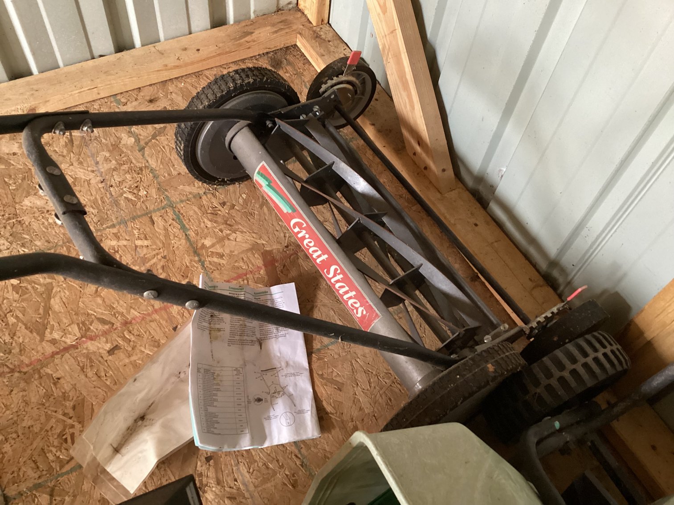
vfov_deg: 45.4
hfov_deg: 58.3
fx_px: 604
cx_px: 337
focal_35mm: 31
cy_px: 252
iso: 320
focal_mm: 3.3
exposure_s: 1/30
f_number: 2.4
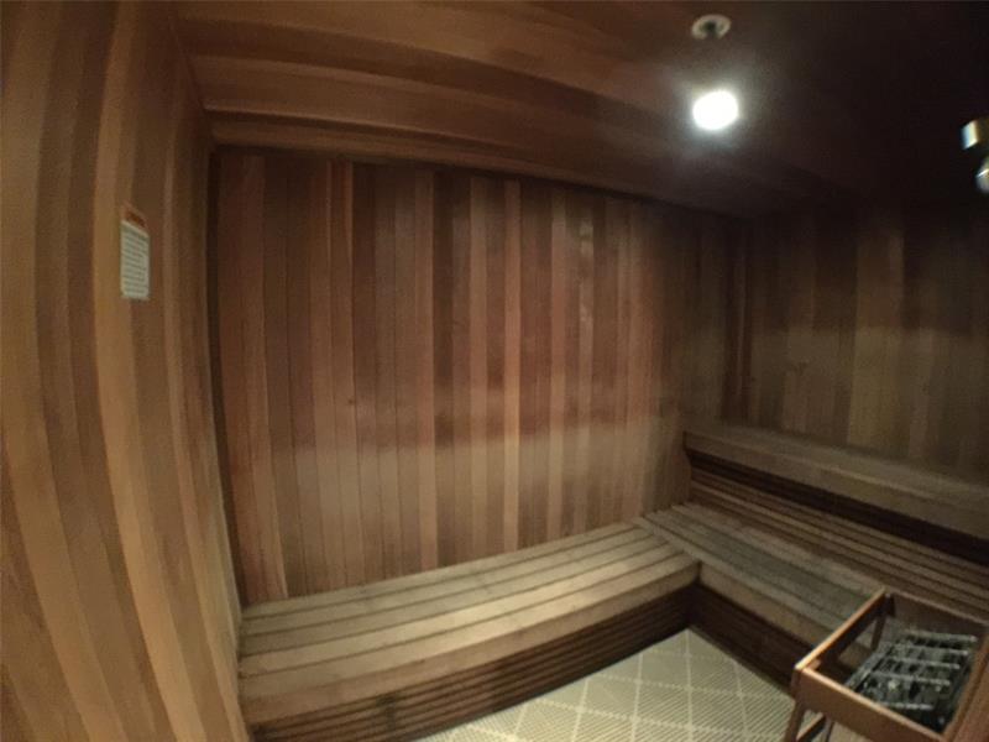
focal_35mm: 29
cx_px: 494
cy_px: 371
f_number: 2.2
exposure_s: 1/4
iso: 500
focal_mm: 4.15
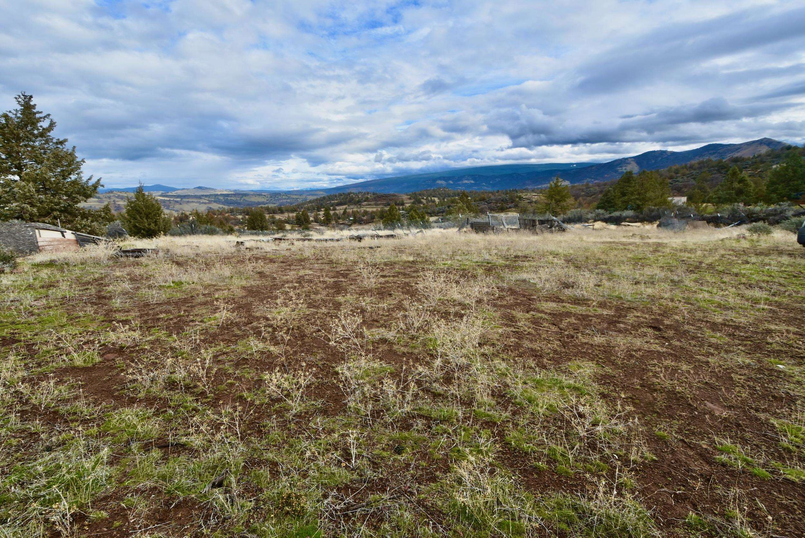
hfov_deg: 100.4
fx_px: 336
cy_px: 269
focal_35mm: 15
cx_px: 402
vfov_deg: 77.4
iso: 100
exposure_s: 1/125
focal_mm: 10
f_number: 8
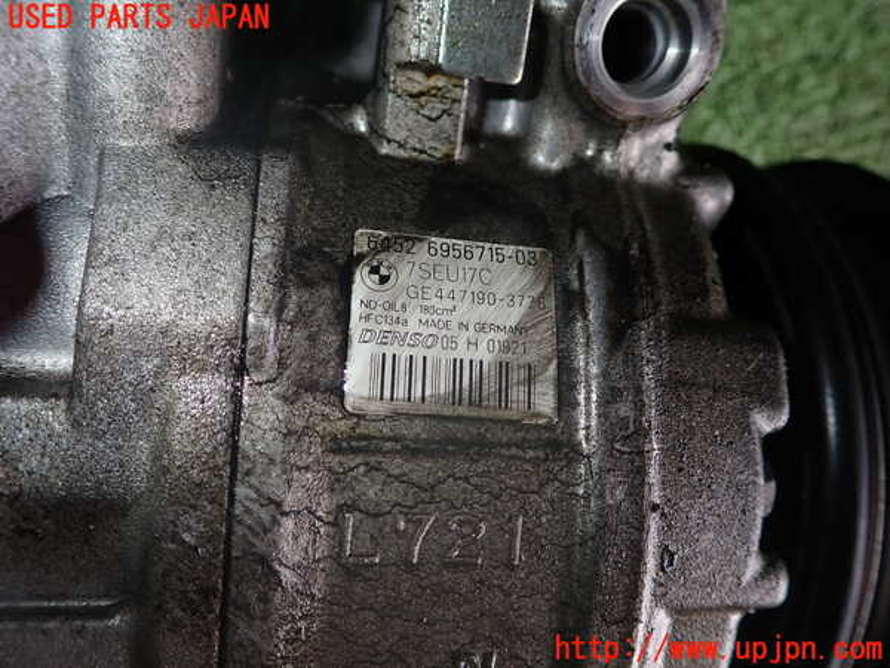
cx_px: 445
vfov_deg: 49.7
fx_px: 720
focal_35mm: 28
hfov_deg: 63.4
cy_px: 334
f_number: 6.3
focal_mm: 5.05
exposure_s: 1/30
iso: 200
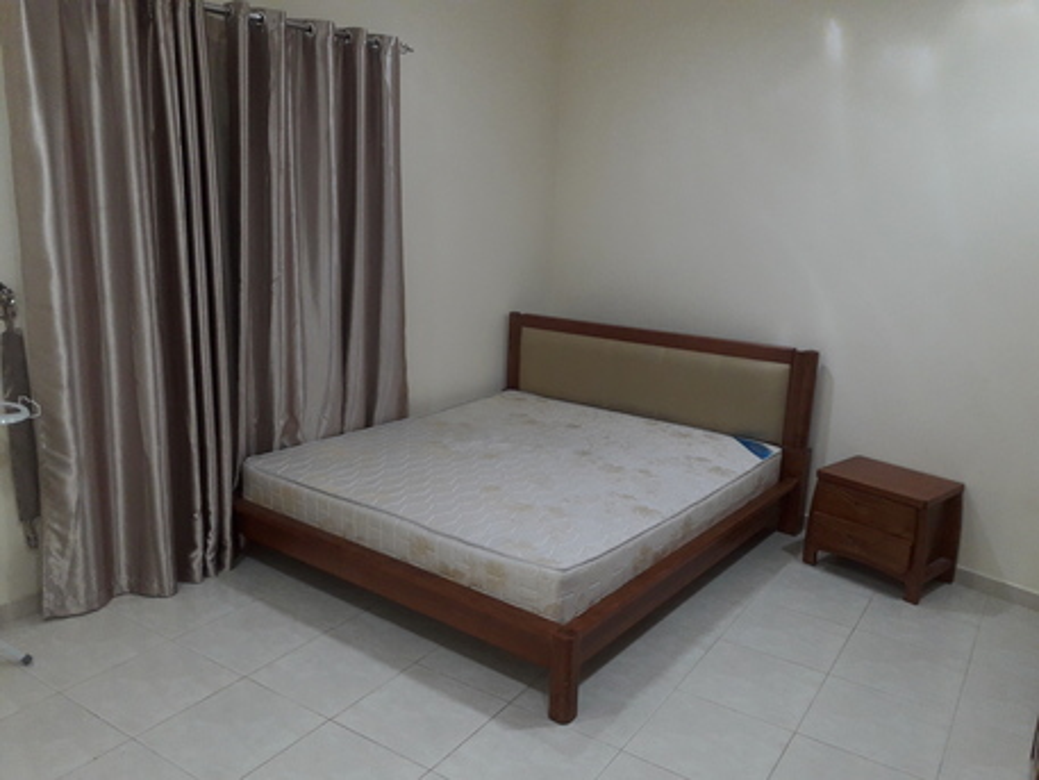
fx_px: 811
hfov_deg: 65.3
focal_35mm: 27
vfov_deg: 51.4
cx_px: 520
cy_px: 390
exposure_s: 1/50
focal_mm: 3.6
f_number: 1.9
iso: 160
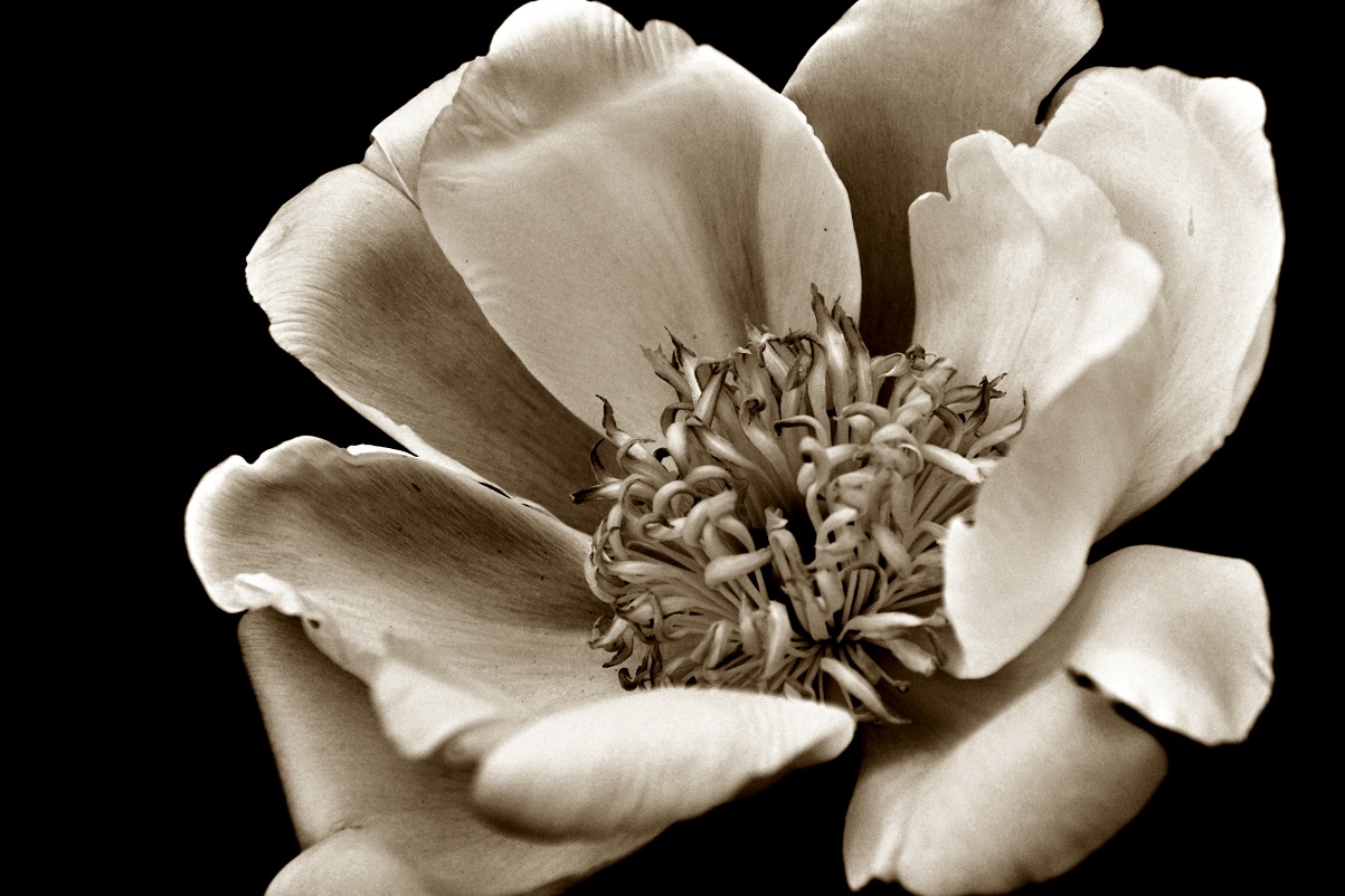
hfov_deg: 7.2
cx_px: 747
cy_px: 404
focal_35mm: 288
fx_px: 10744
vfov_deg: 4.8
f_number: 5.6
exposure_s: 1/125
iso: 400
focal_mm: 165
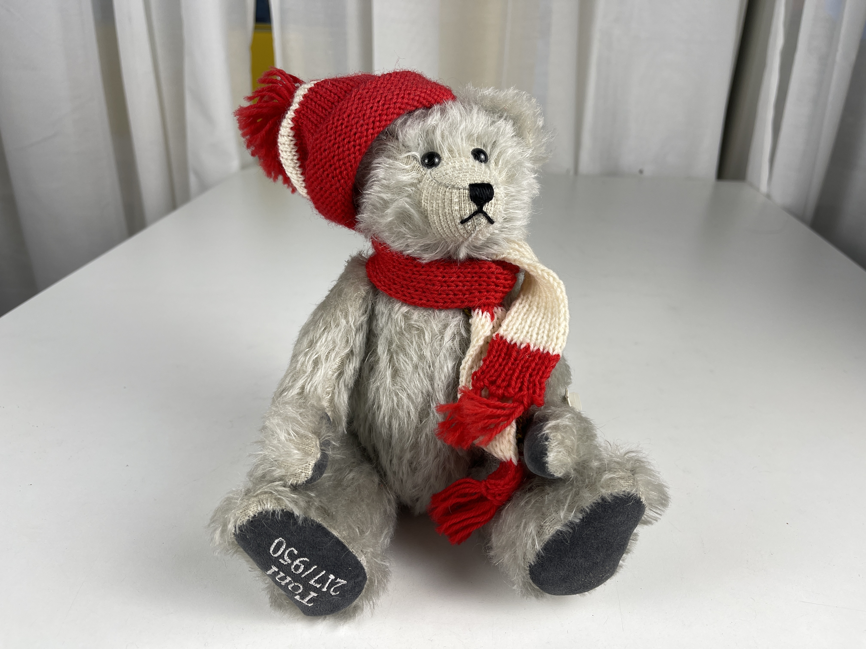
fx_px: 625
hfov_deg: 69.4
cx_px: 433
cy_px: 324
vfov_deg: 54.9
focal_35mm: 25
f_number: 1.6
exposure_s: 1/122
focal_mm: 5.1
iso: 32
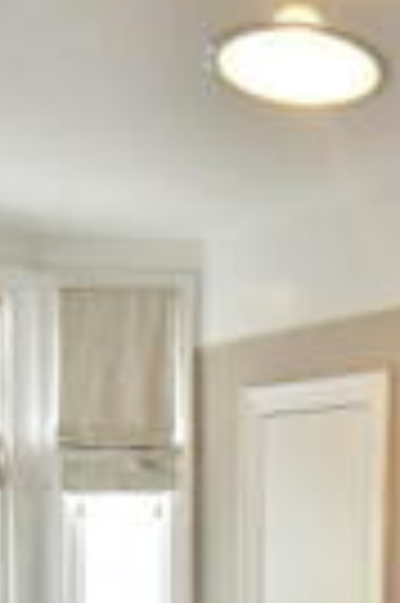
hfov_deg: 22.1
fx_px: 982
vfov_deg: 31.7
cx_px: 409
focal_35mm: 59
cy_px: 592
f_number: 3.5
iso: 500
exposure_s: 1/40
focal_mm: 11
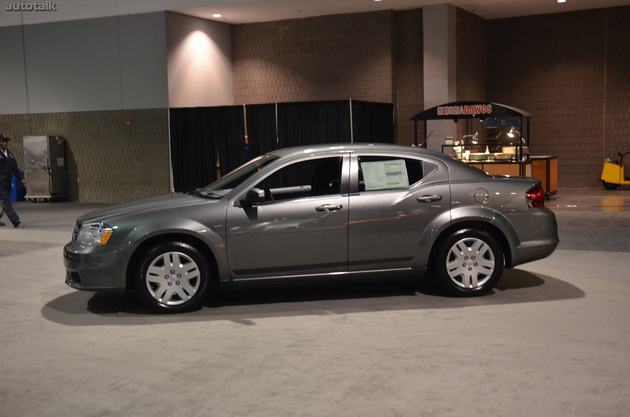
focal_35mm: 46
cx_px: 315
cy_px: 208
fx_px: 812
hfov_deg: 42.4
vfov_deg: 28.8
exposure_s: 1/50
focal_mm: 31
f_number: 2.8
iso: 1600
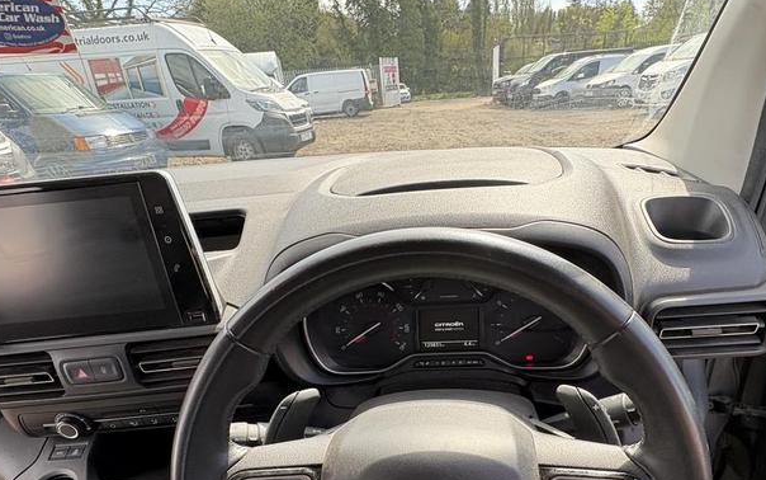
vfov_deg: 51.2
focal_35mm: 22
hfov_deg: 79.3
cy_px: 394
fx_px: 459
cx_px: 430
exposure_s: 1/142
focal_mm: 2.22
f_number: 2.2
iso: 64
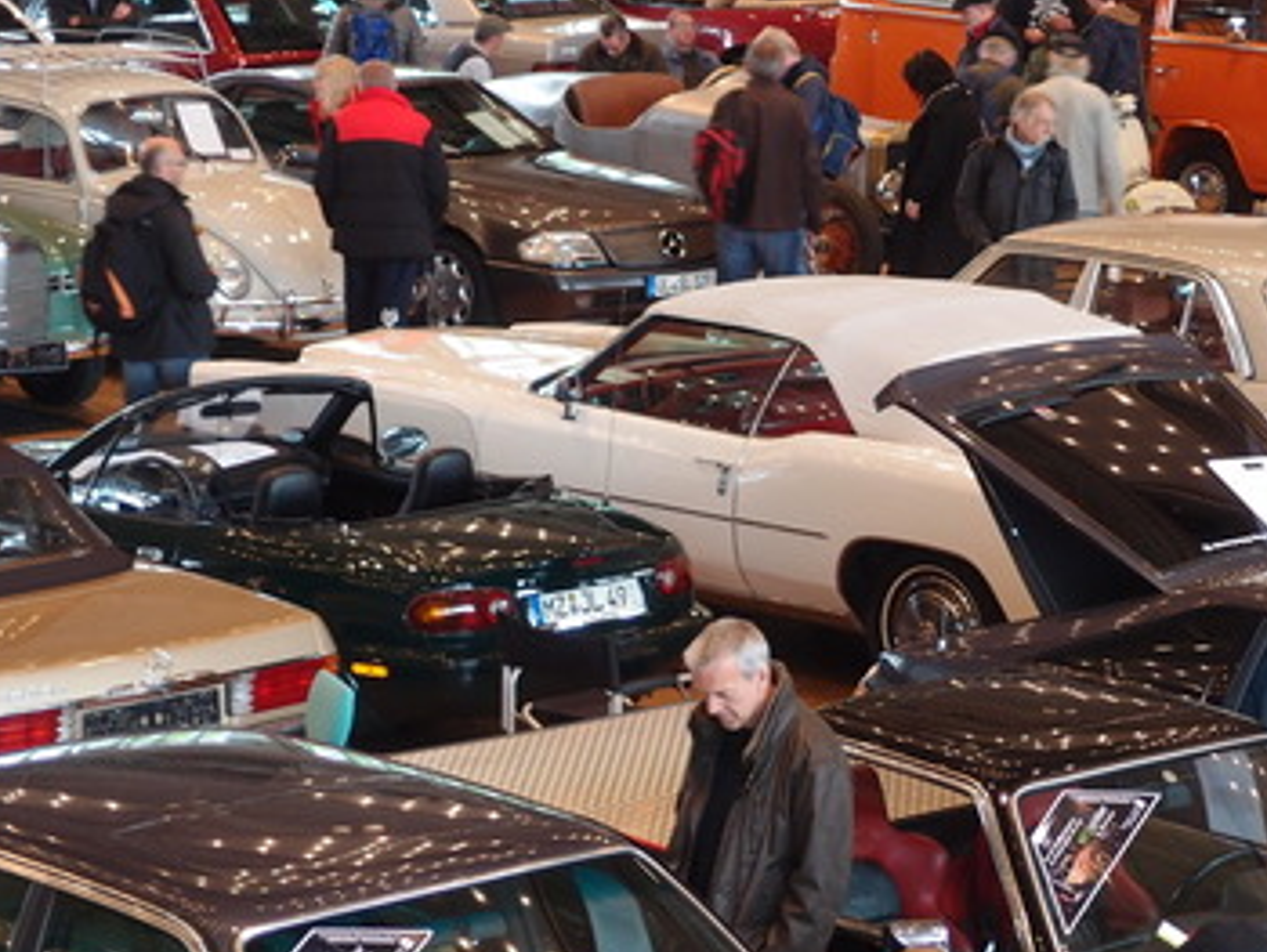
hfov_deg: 14.0
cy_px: 565
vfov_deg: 10.6
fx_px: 5128
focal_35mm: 140
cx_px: 918
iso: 200
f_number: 2.4
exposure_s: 1/25
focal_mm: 19.84
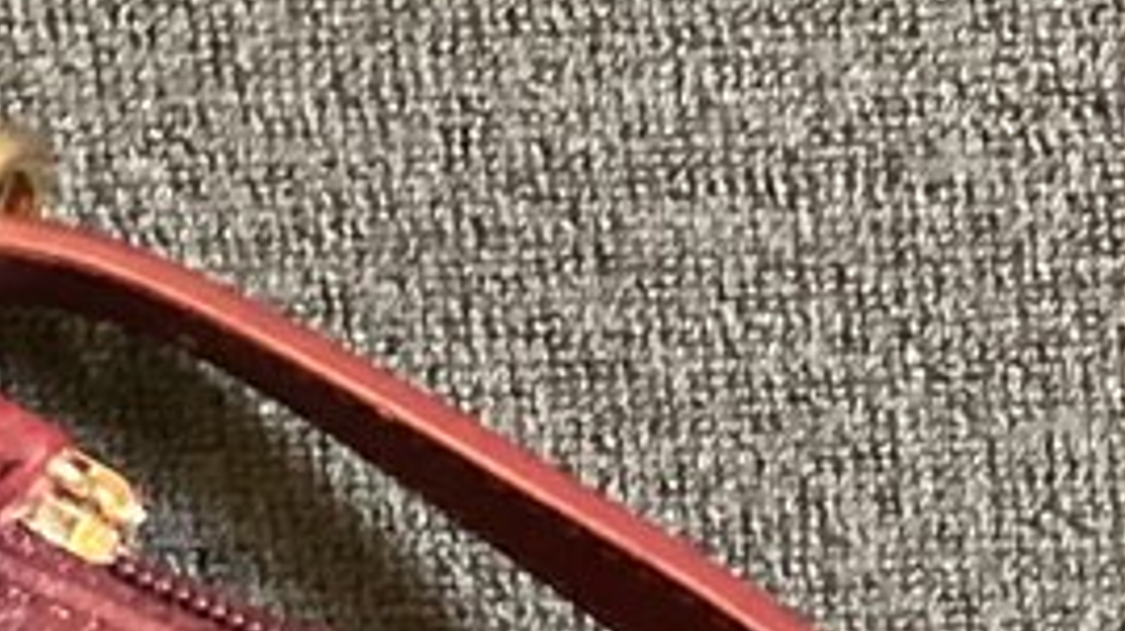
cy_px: 1841
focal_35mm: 190
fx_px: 5665
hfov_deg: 11.0
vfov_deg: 6.0
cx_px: 1549
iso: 400
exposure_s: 1/30
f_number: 2.4
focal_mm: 3.3
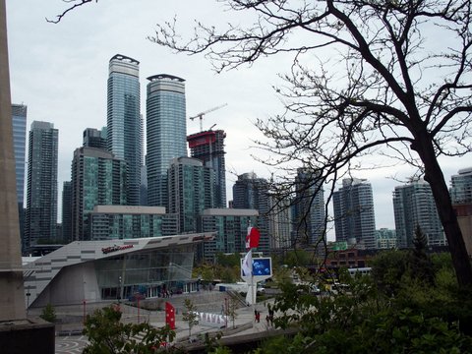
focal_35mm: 35
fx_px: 477
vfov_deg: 40.7
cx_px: 236
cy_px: 177
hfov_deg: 52.6
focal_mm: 7.4
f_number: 3.5
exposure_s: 1/640
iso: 100
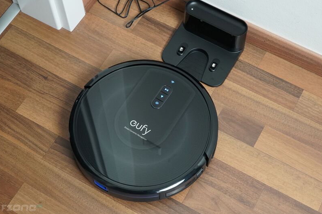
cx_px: 165
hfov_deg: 38.9
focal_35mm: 51
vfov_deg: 26.5
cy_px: 104
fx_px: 456
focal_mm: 49
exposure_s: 1/160
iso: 6400
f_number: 8
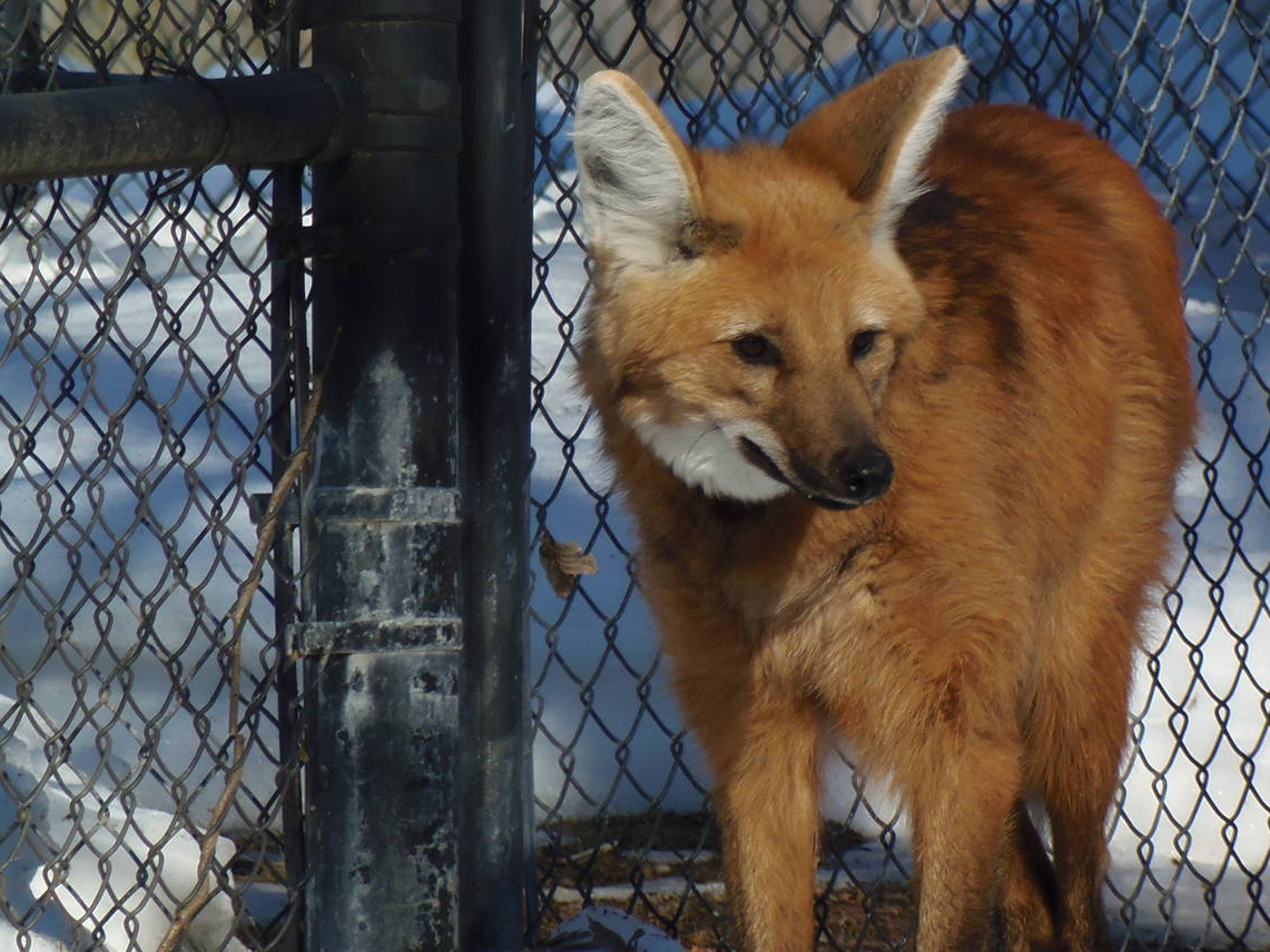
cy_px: 524
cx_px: 866
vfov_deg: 1.6
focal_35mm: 955
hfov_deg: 2.1
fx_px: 35041
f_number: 5.3
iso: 64
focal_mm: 126.2
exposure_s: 1/320
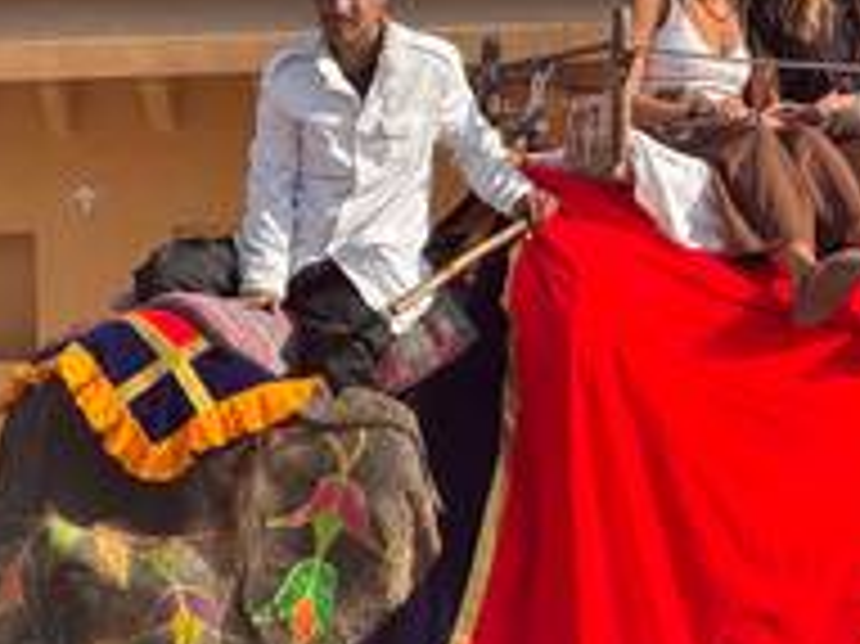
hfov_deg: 6.6
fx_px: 7498
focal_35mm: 302
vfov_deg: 4.9
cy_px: 545
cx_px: 707
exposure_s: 1/611
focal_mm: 15.66
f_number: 2.8
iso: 50
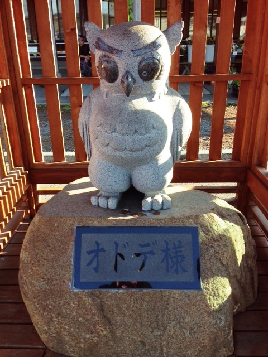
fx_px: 341
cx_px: 134
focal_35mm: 33
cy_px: 178
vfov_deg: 55.4
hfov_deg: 42.9
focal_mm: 4.12
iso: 50
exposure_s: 1/204
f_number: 2.4
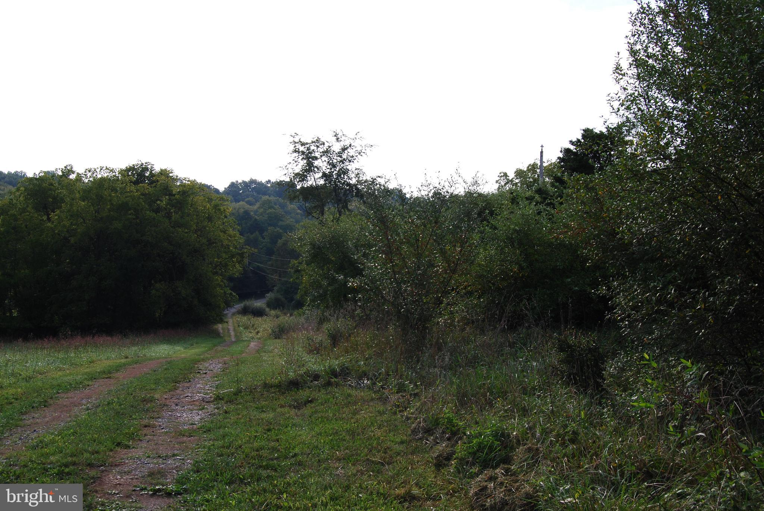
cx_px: 382
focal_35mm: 39
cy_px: 256
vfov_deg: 34.3
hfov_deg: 49.5
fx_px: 828
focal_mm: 26
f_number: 10
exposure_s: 1/250
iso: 200
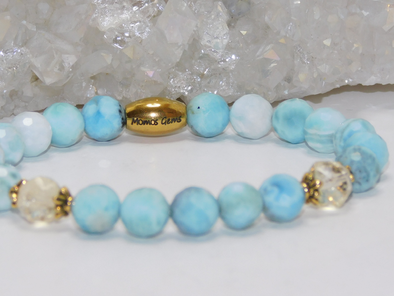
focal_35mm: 262
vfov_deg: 5.7
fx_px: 2982
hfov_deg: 7.6
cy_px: 106
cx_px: 158
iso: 200
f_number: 5.4
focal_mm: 35.9
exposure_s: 1/60
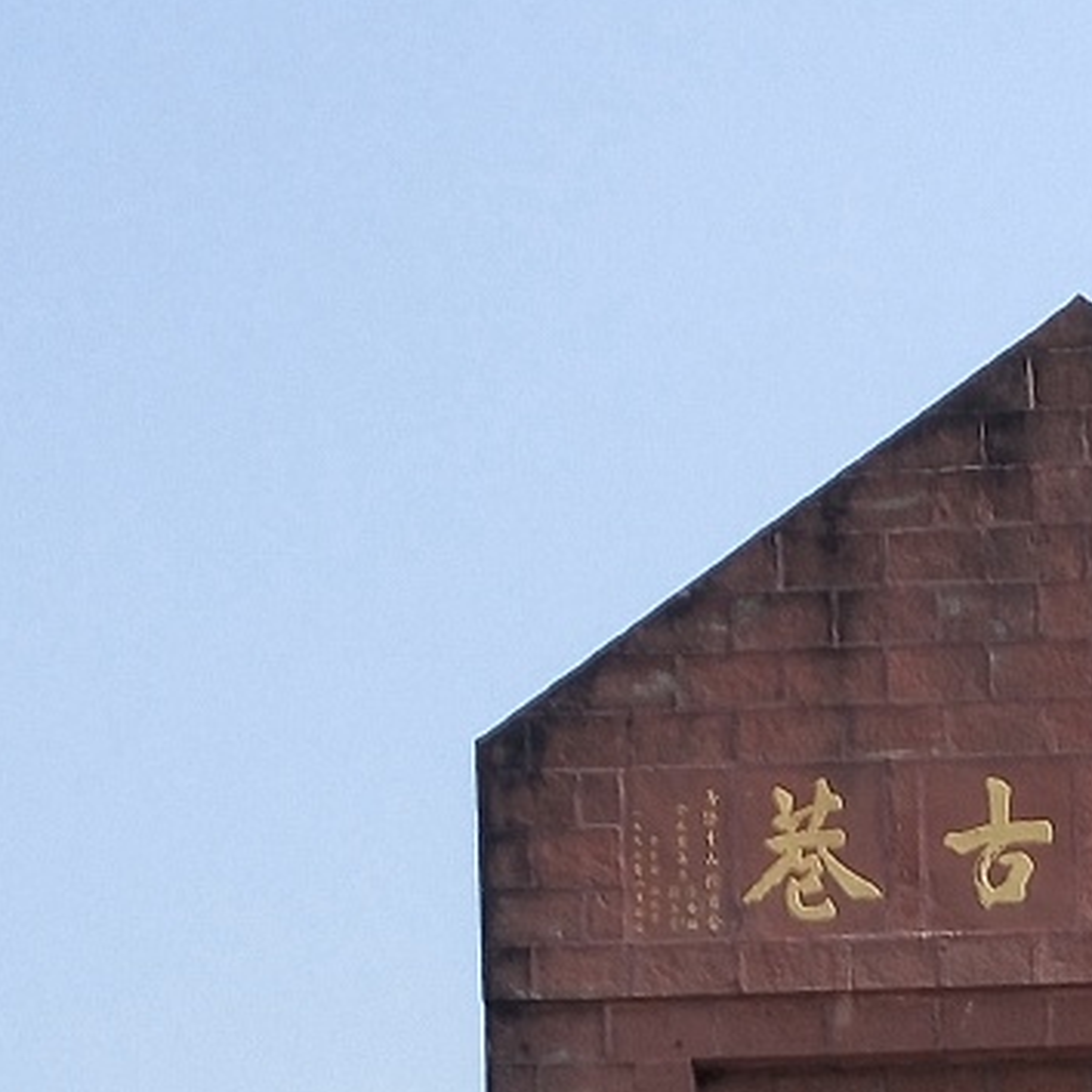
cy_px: 1678
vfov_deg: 20.9
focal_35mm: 69
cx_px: 1206
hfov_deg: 23.4
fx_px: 2463
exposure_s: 1/1404
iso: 100
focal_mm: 3.99
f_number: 1.7
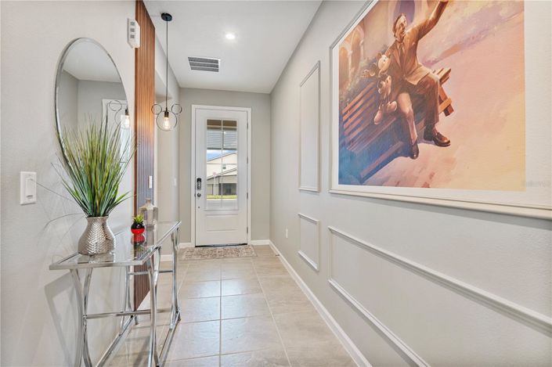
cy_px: 184
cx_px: 276
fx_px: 245
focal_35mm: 16
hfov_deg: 96.8
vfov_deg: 73.7
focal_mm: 16
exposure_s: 1/2
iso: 500
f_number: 8
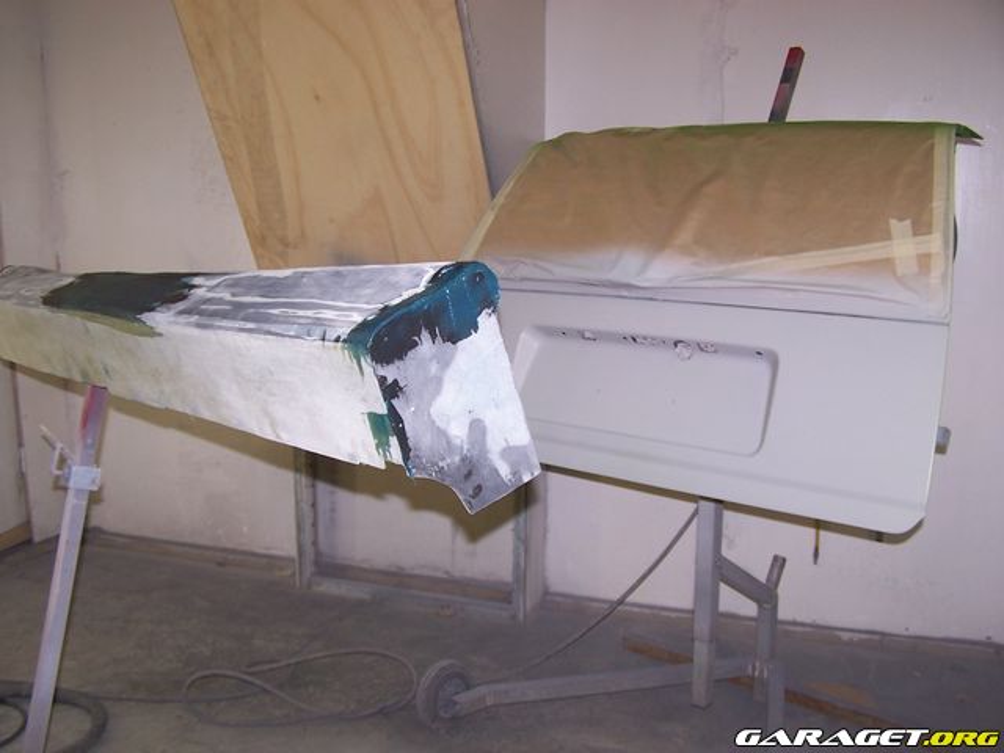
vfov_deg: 37.7
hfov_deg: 49.0
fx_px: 1102
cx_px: 502
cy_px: 376
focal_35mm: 38
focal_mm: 6.3
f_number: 2.8
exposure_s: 1/60
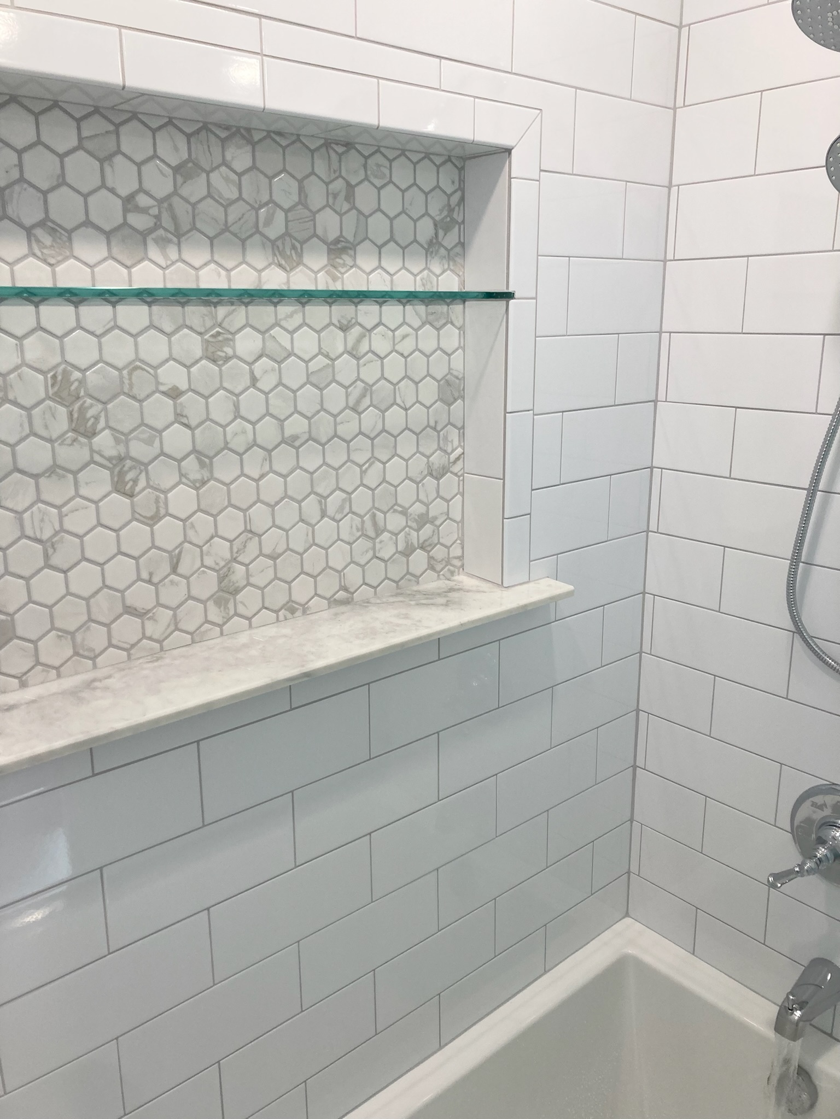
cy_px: 560
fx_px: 906
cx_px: 420
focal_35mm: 28
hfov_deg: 49.7
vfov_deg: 63.4
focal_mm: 3.99
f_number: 1.8
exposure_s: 1/112
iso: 40
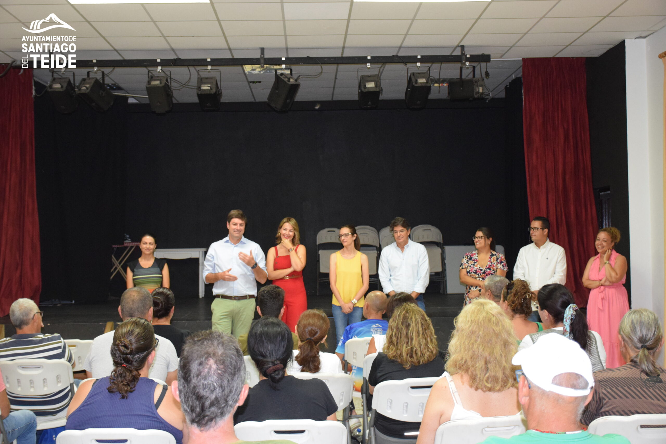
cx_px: 333
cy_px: 222
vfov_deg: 28.1
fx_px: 888
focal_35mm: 48
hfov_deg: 41.1
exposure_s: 1/60
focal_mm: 32
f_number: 4
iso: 2500
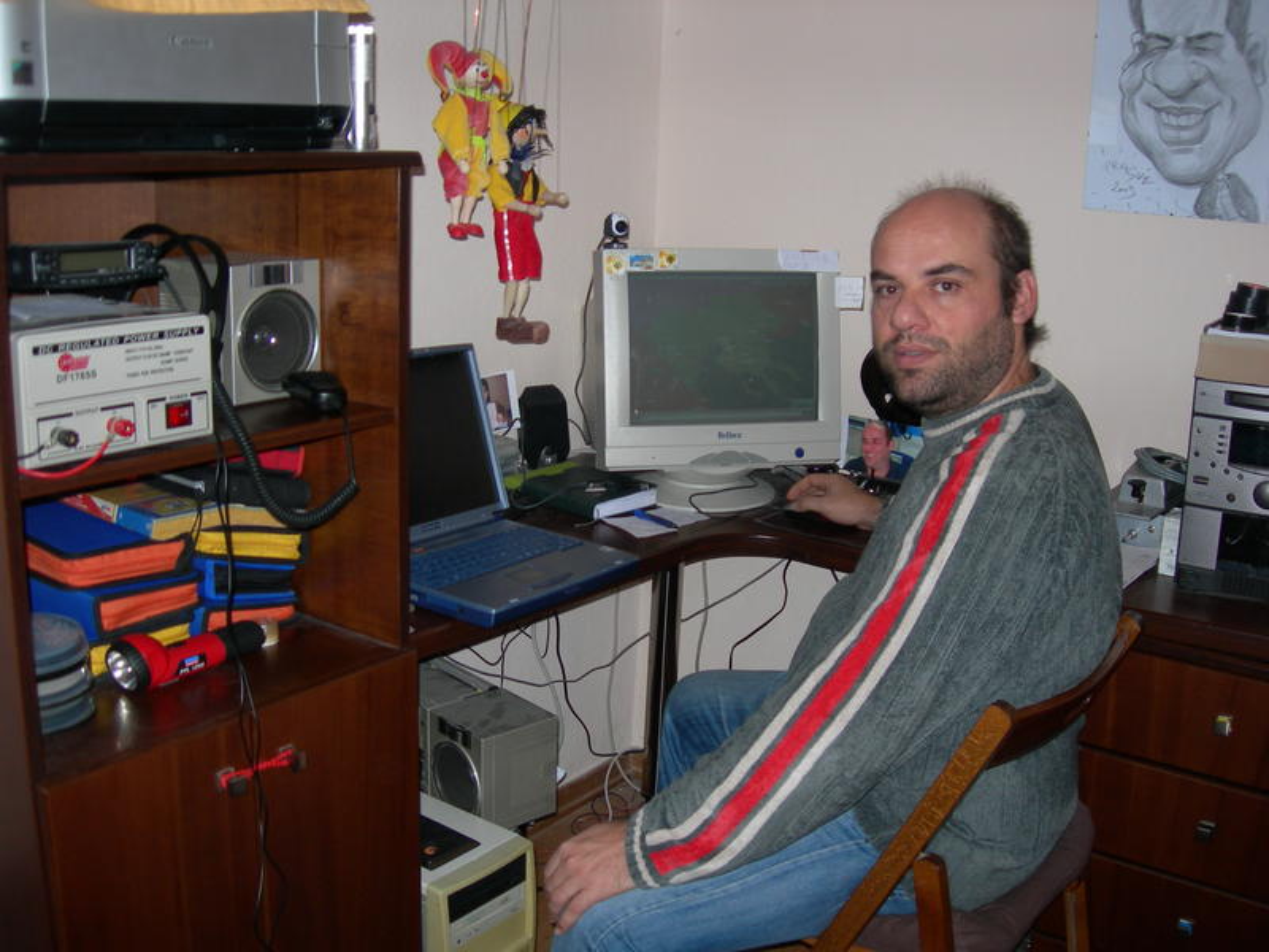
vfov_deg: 37.7
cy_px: 476
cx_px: 634
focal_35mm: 38
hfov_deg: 49.0
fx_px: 1393
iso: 50
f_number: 2.8
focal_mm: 7.8
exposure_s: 1/60.1
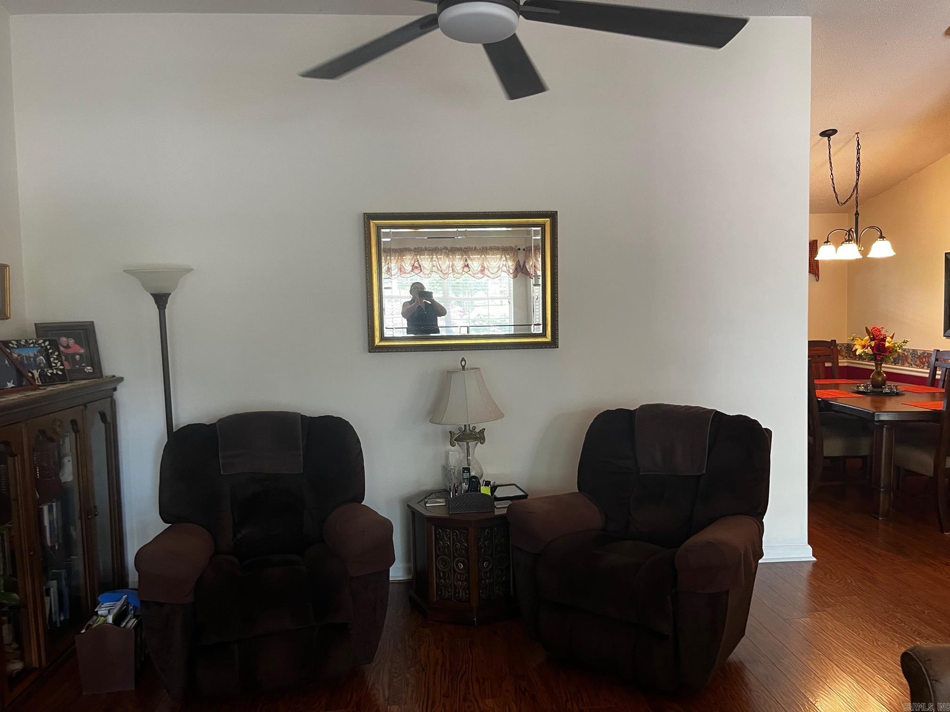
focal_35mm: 26
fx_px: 714
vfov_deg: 53.1
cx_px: 475
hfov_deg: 67.3
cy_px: 356
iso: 125
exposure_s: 1/60
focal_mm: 5.1
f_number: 1.6
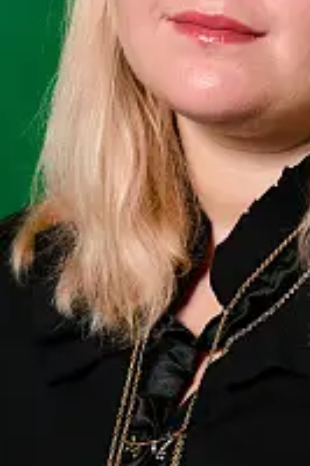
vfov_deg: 9.8
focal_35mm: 211
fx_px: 2730
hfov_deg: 6.5
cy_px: 156
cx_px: 310
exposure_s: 1/125
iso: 320
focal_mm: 85
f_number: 5
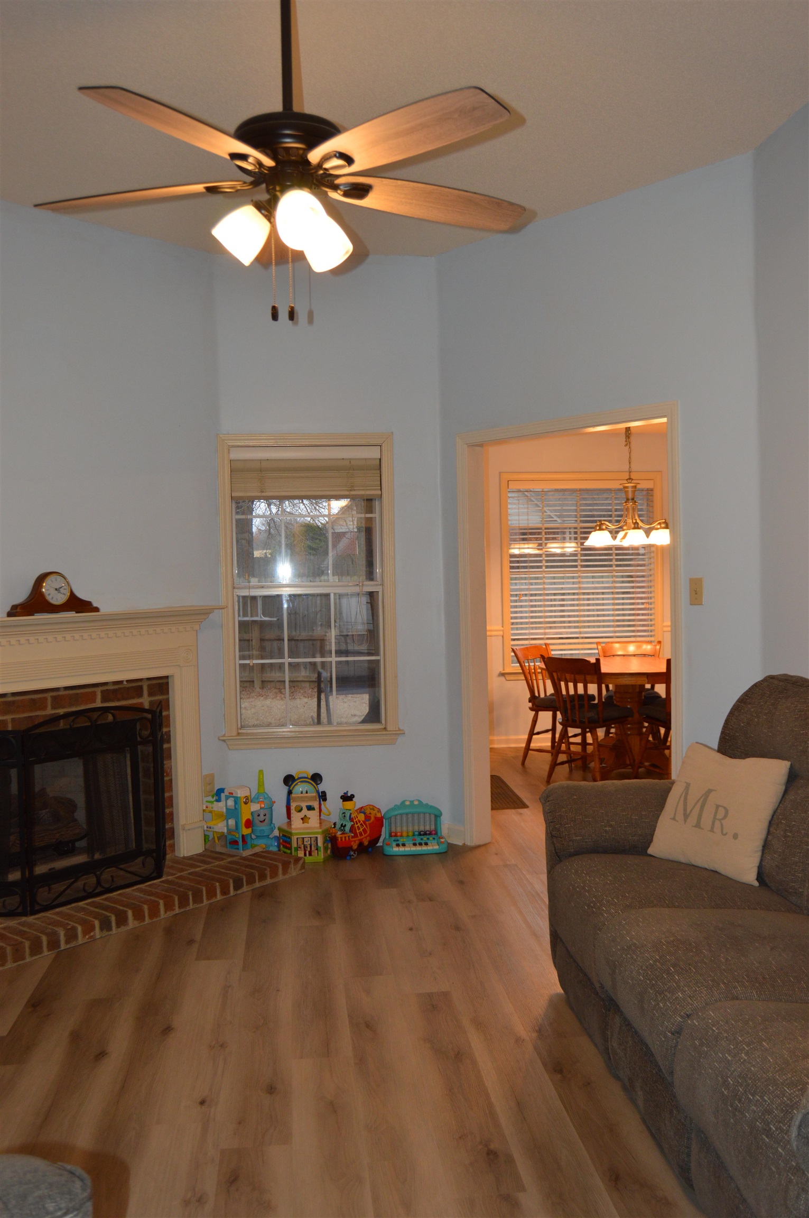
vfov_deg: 62.0
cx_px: 404
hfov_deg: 43.5
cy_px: 609
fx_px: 1013
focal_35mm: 30
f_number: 4
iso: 400
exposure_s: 1/60
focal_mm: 20
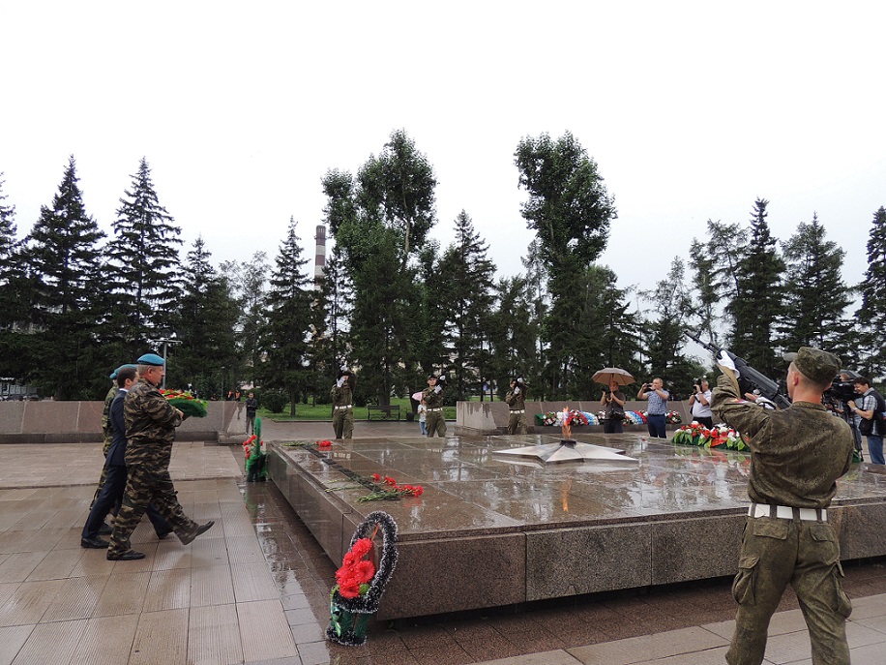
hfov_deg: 71.6
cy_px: 332
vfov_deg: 56.8
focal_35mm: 24
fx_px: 614
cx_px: 443
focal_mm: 4.3
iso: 100
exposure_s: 1/200
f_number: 3
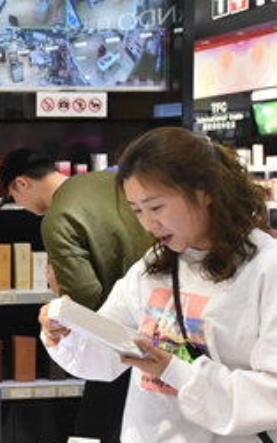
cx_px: -196
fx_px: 942
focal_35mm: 78
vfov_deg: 26.5
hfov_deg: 14.9
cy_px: 224
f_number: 6.3
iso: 6400
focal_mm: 32
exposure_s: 1/320
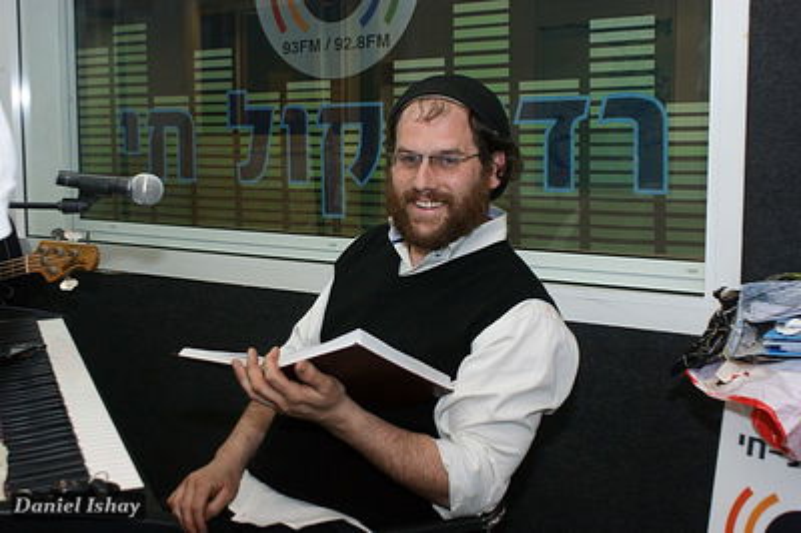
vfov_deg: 29.8
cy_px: 266
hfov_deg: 43.6
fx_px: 1000
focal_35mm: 45
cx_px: 400
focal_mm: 30
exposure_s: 1/60
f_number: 5
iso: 400
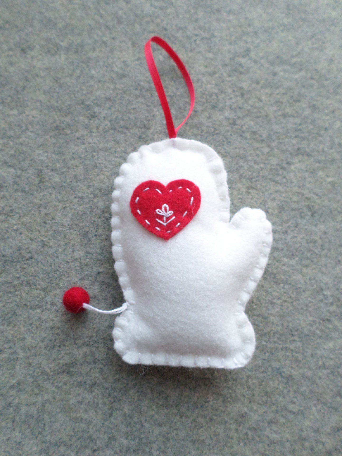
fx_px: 329
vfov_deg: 69.4
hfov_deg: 54.9
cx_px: 171
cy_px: 228
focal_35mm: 25
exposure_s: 1/30
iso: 160
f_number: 2.5
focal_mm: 4.5
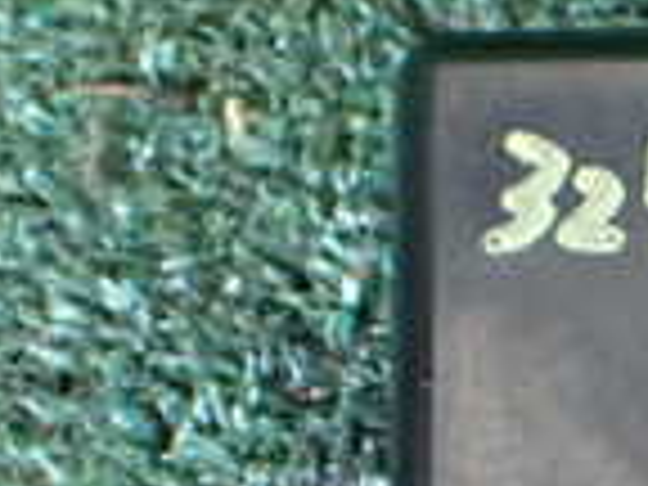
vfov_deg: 11.3
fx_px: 2340
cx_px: 972
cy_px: 788
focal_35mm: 125
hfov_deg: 14.7
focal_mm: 5.4
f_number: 2.3
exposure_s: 1/40
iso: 800
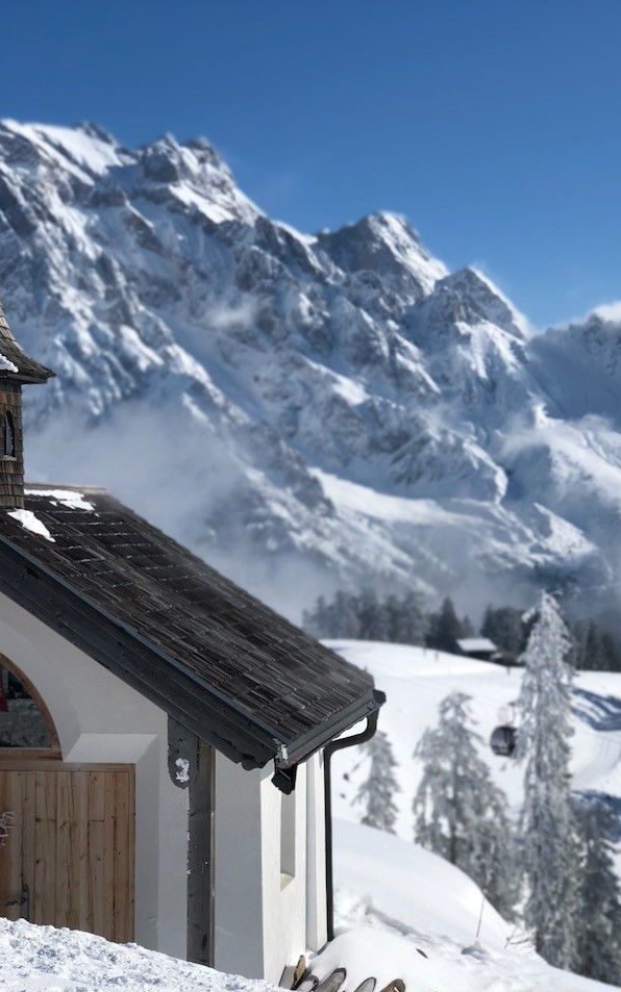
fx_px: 2003
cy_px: 495
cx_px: 331
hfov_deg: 17.6
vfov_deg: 27.8
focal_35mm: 74
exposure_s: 1/2404
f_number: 2.4
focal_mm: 6
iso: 16
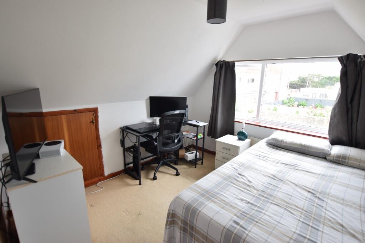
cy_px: 122
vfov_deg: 69.7
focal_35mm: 17
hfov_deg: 92.4
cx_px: 182
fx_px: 175
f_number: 3.5
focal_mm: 11.5
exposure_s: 1/20
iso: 100
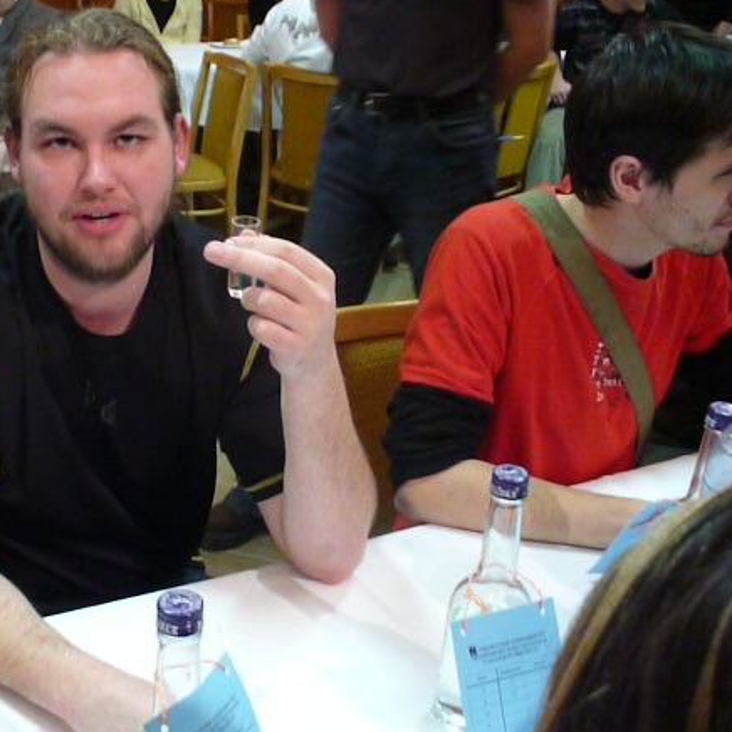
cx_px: 198
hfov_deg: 34.7
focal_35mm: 48
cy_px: 391
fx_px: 1148
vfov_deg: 35.3
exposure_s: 1/30
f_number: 2.8
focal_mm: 6.1
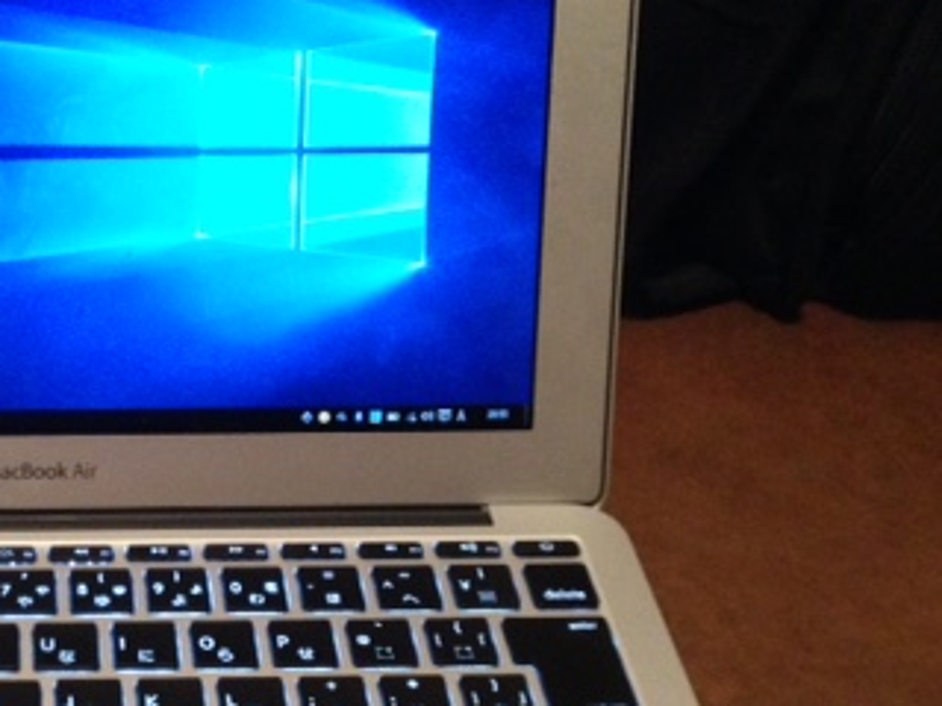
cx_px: 24
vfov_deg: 22.2
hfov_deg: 27.8
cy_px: 474
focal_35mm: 66
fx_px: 1796
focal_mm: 4.12
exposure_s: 1/15
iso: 400
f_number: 2.4
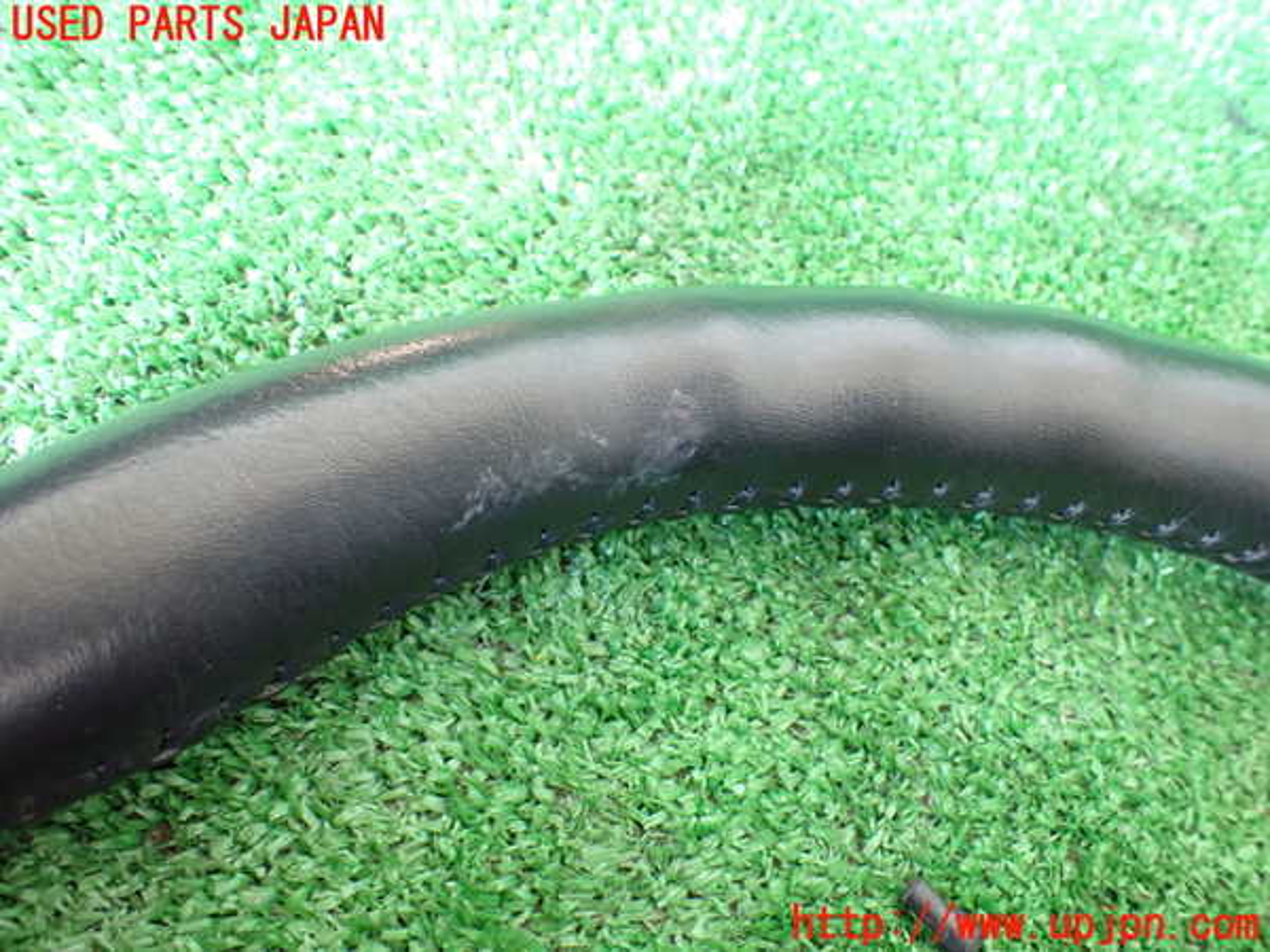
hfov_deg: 60.0
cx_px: 635
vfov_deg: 46.8
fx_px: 1101
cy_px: 476
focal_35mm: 30
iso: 800
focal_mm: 5.4
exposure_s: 1/30
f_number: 2.3
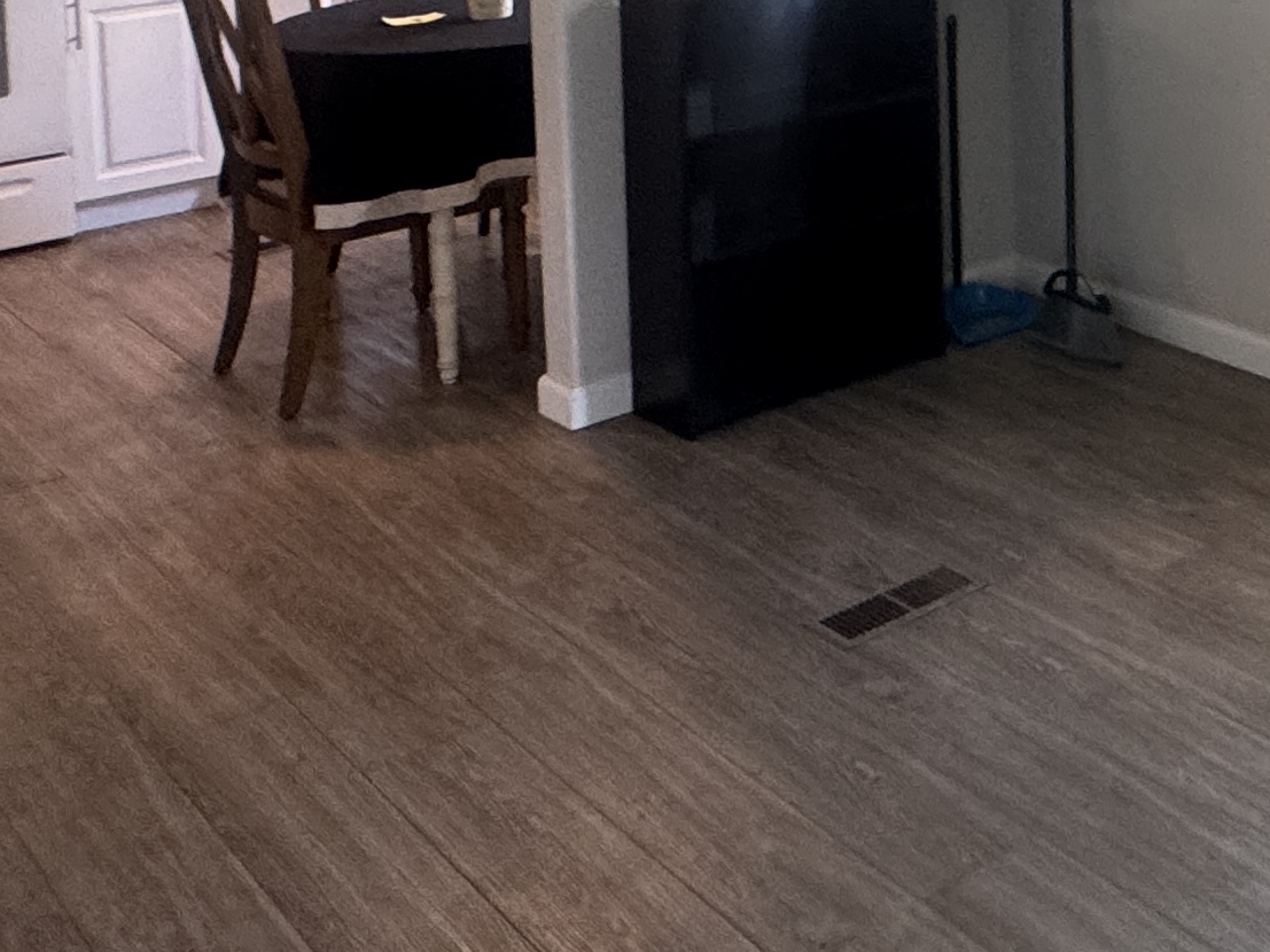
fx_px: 1871
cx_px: 1378
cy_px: -237
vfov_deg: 25.2
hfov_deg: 33.1
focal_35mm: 51
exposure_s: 1/120
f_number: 2.2
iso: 200
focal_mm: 2.22
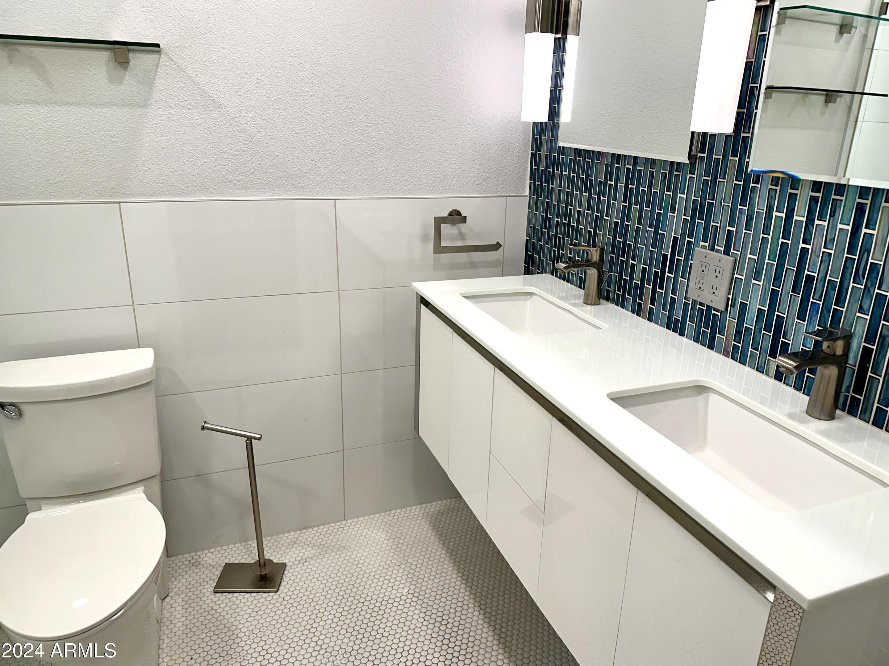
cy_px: 335
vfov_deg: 54.9
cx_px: 463
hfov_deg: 69.4
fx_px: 642
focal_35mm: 25
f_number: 1.78
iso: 80
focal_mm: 6.86
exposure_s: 1/120
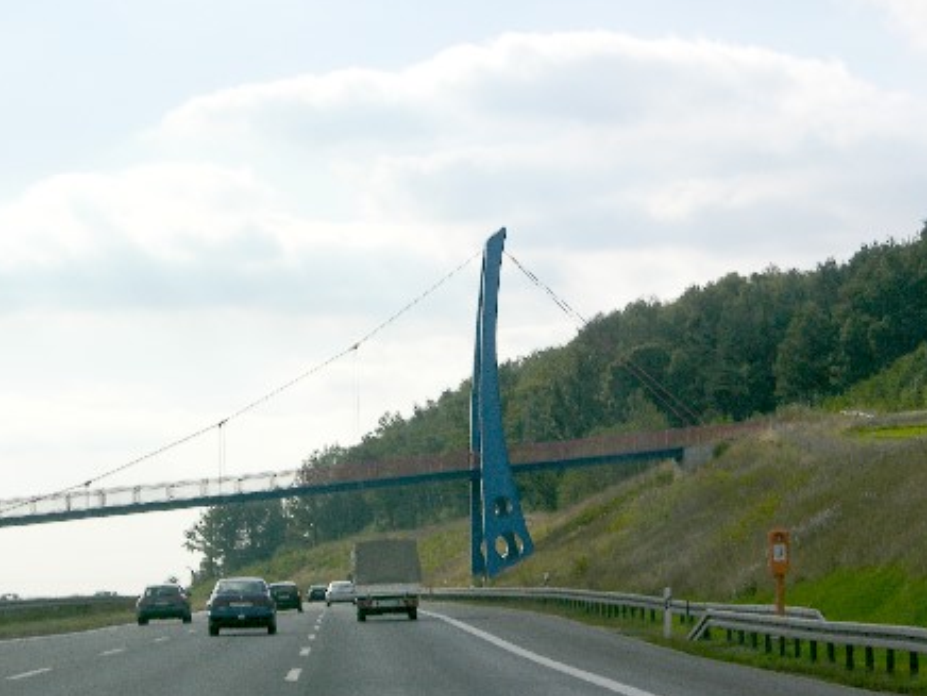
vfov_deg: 10.0
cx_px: 377
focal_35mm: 148
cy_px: 421
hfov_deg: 13.3
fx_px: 3963
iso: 50
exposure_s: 1/248
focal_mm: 27.3
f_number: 7.4
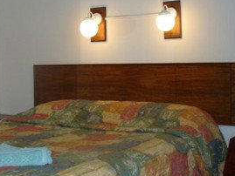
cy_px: 80
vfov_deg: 23.7
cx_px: 61
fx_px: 421
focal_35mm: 62
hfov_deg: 30.7
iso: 150
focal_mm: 6.1
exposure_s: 1/60
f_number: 2.8
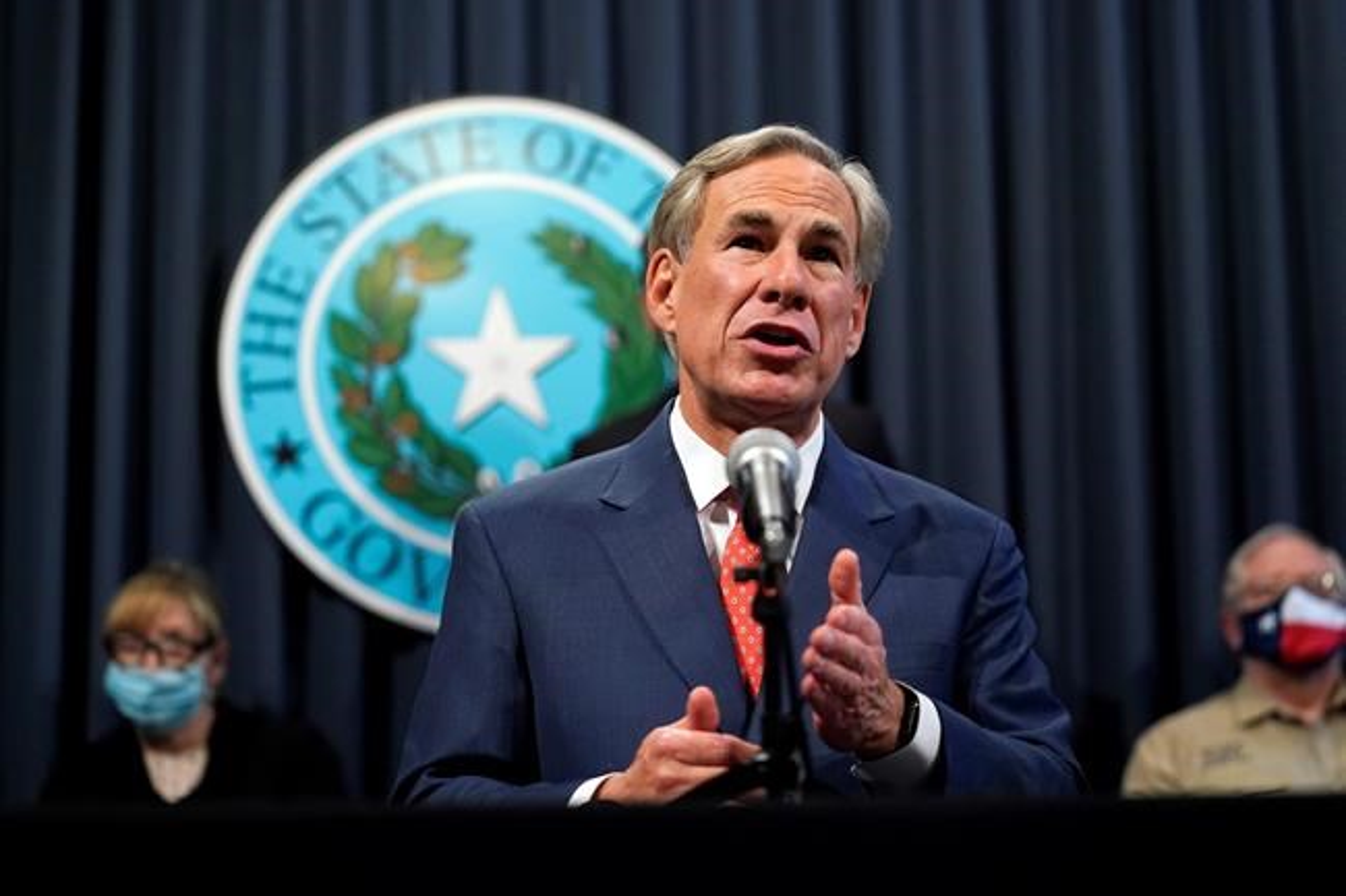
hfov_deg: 28.9
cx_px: 673
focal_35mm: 70
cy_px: 448
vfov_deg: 19.4
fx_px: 2616
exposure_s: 1/400
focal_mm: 70
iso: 3200
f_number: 2.8
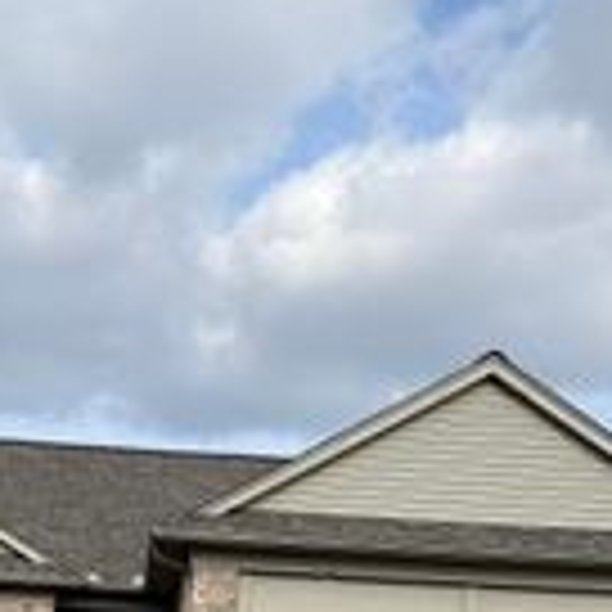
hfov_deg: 22.0
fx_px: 1560
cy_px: 821
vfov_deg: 20.1
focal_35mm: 78
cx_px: 171
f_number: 1.78
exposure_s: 1/4405
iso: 80
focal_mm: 6.76
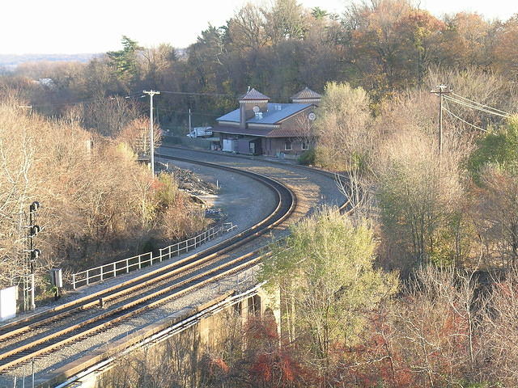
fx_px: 1736
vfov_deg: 12.8
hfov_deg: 17.0
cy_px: 194
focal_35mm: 116
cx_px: 259
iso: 50
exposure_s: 1/39.1
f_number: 5.2
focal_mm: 24
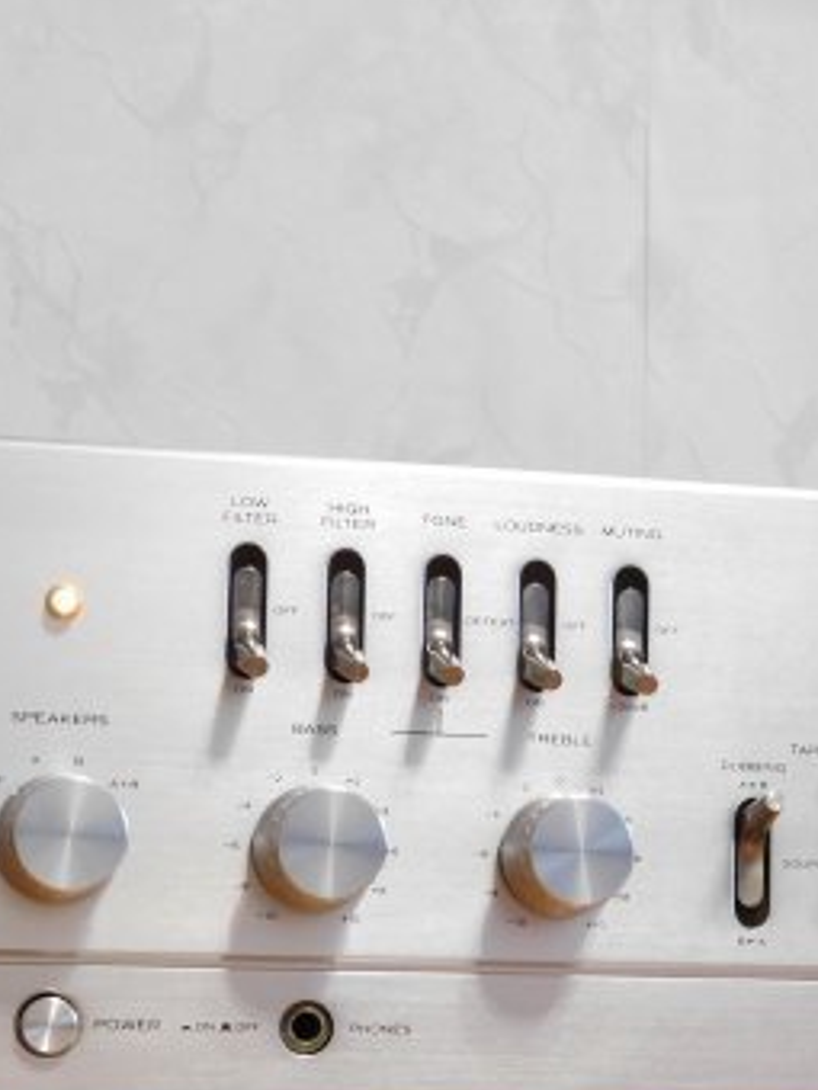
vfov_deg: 18.9
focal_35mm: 104
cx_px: 664
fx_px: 3277
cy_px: 670
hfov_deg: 14.1
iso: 400
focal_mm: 10.4
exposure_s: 1/10
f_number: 4
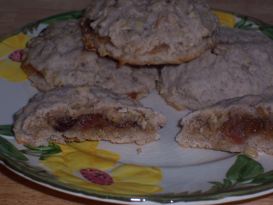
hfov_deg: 19.3
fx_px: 804
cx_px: 136
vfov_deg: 14.5
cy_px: 102
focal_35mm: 102
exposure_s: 1/90
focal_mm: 16.8
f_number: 4.6
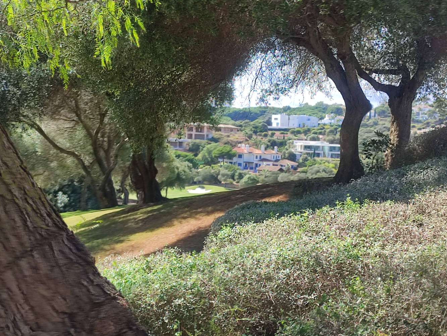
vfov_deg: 51.3
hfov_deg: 65.3
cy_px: 161
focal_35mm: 27
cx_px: 230
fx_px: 349
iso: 50
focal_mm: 5.89
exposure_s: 1/293
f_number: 1.89
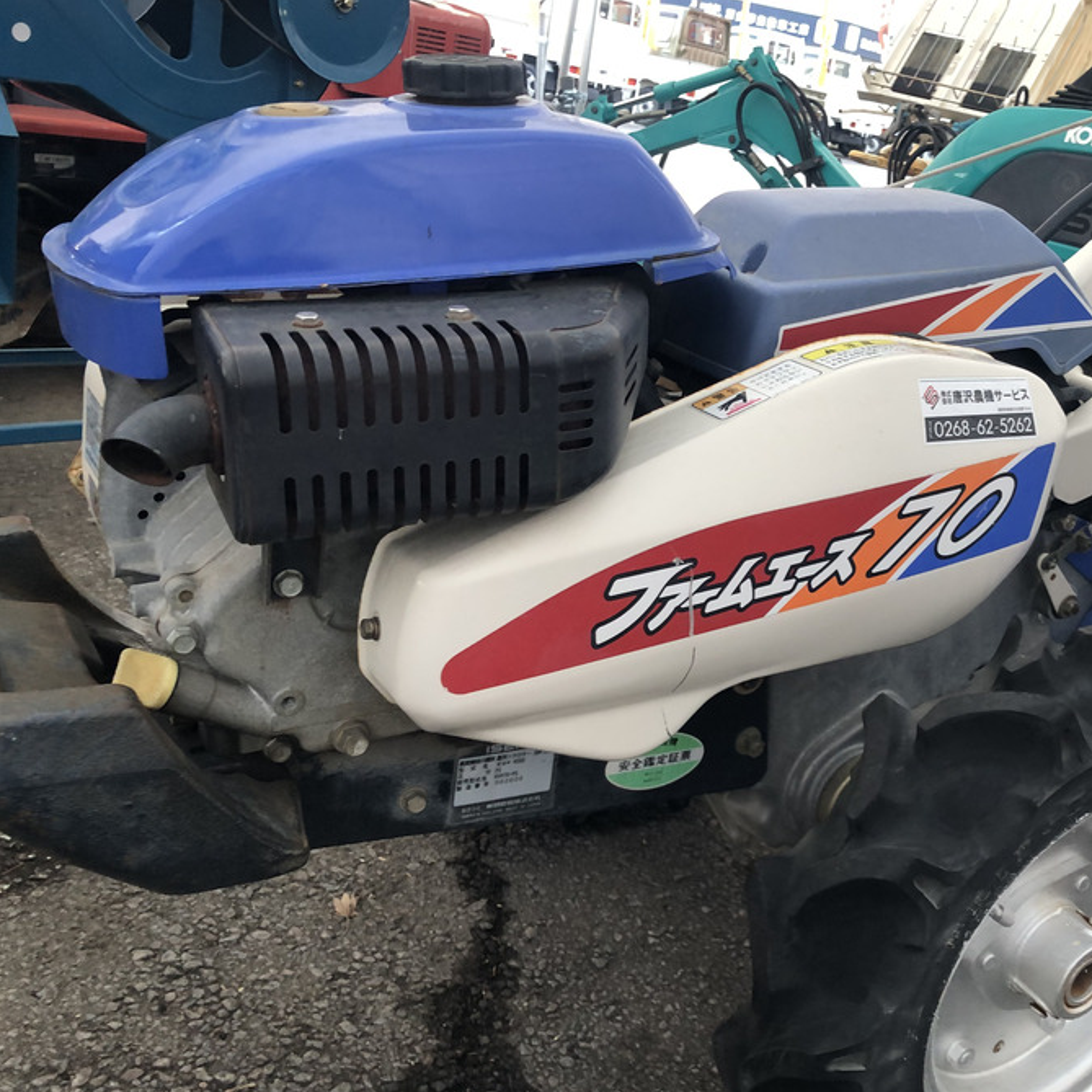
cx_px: 800
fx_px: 1321
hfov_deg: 43.7
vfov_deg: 44.9
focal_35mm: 37
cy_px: 545
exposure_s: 1/17
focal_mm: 4
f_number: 1.8
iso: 40
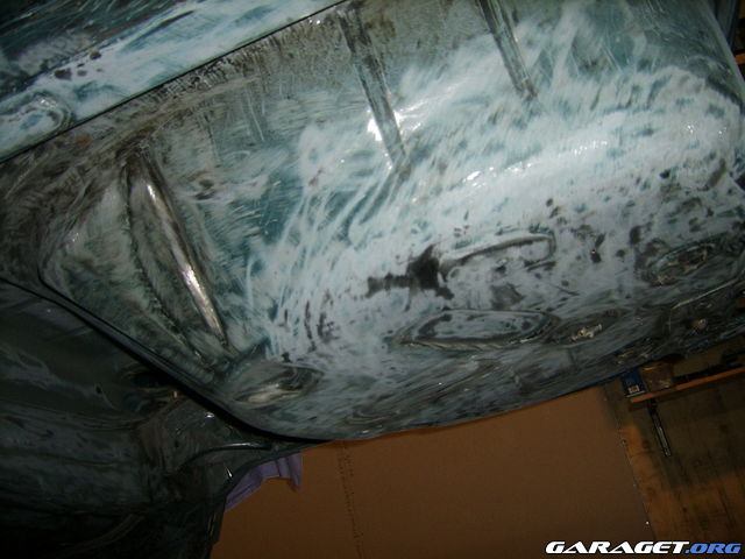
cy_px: 280
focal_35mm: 35
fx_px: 753
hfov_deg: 52.6
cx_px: 372
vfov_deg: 40.7
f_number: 2.8
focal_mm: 5.95
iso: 100
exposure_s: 1/30
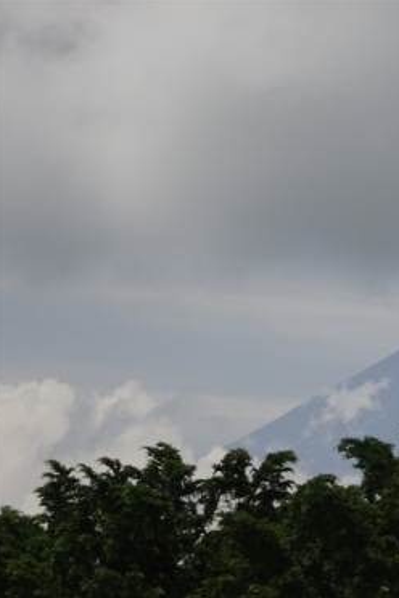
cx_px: 394
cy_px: 298
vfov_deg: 6.0
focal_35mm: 345
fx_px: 5735
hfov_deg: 4.0
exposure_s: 1/1600
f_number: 6.3
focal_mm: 42.14
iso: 160
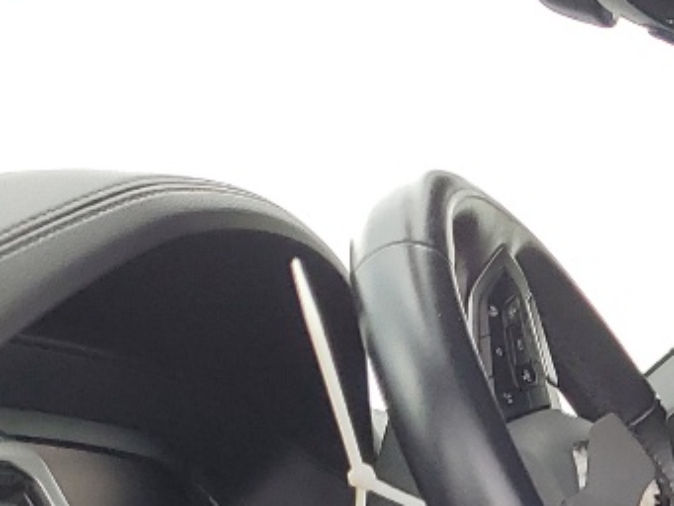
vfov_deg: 11.1
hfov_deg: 14.7
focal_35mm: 122
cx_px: 1103
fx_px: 2376
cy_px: 1000
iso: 50
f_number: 1.5
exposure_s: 1/400
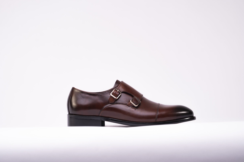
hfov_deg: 10.4
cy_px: 81
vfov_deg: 6.9
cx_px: 122
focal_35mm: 198
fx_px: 1342
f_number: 5
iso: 100
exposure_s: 1/100
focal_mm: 198
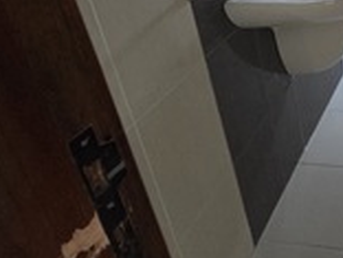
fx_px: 377
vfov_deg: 31.8
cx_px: 419
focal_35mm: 38
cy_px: -47
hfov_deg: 36.7
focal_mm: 2.2
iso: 1250
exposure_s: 1/50
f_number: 1.9
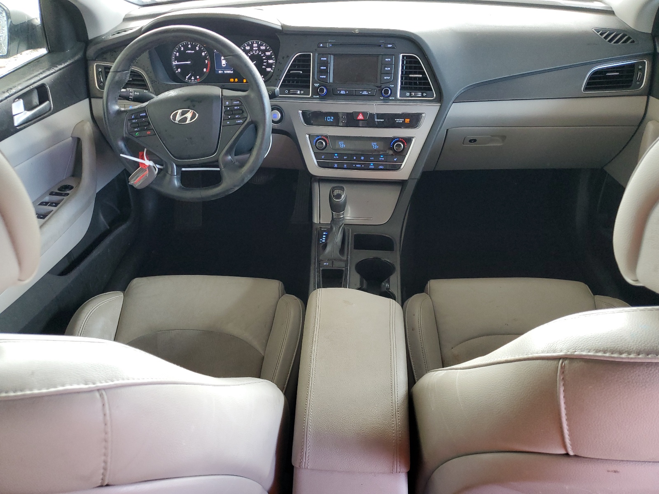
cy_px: 247
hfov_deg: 67.3
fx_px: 495
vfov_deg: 53.1
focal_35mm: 26
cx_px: 330
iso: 125
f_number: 1.5
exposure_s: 1/60.2
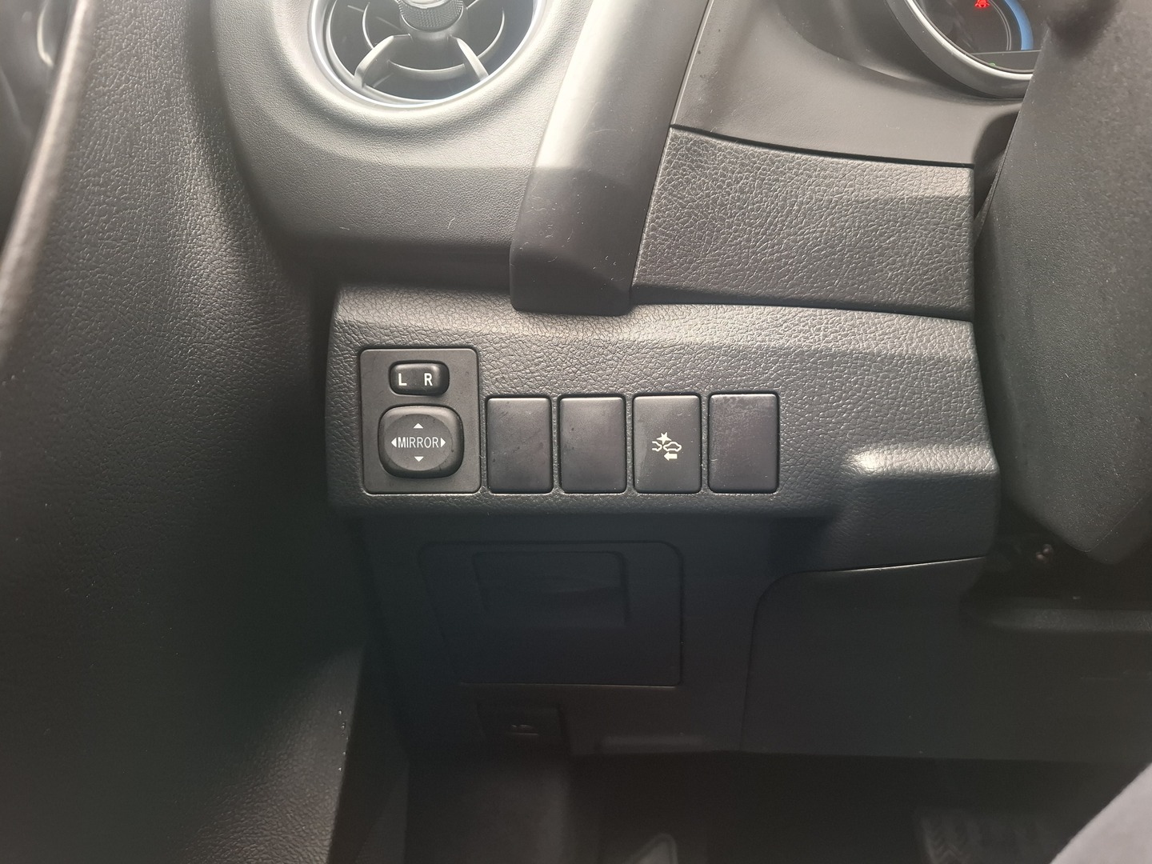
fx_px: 765
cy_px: 432
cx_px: 576
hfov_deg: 73.9
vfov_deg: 58.9
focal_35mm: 23
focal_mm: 5.54
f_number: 1.8
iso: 400
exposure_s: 1/33
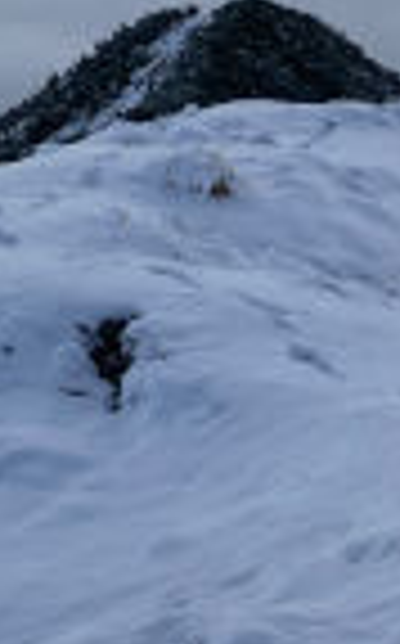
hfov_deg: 8.8
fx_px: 2362
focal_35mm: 135
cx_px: -566
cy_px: -104
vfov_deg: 15.0
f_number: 1.8
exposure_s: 1/3436
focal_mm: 3.99
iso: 20
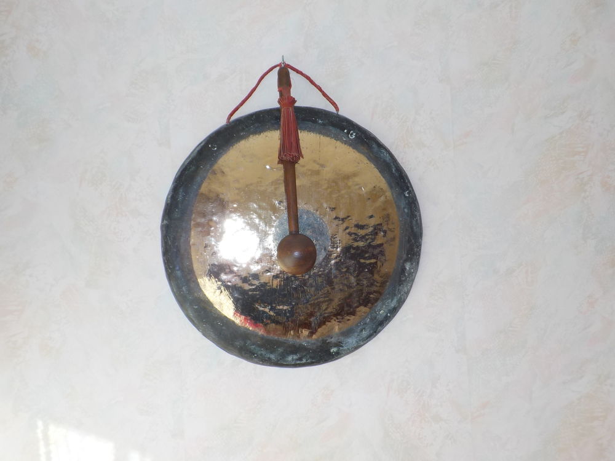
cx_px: 308
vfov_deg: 46.8
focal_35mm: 30
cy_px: 230
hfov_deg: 60.0
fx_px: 533
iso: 125
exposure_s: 1/320
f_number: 3.3
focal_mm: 4.1
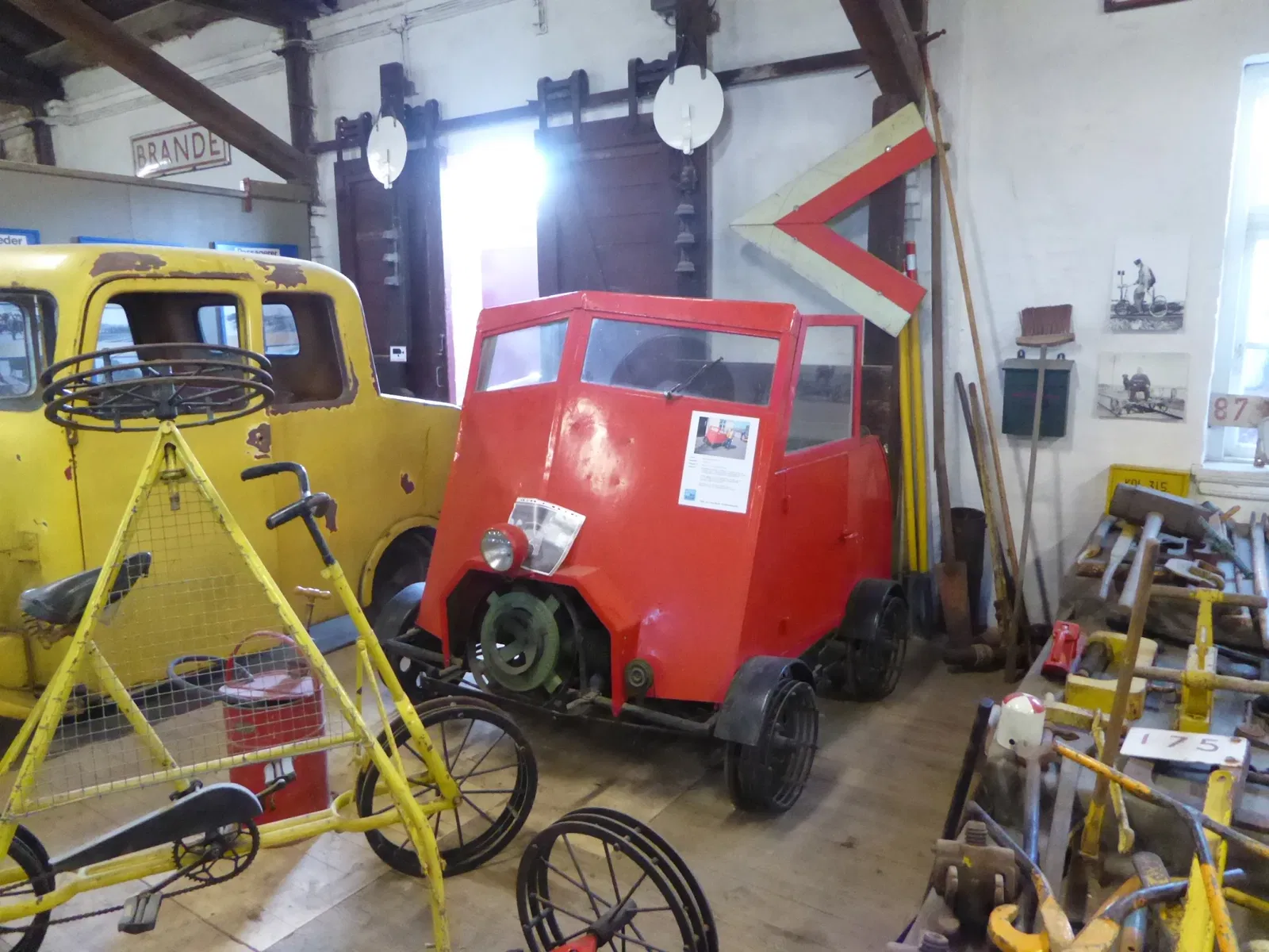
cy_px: 476
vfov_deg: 54.9
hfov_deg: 69.4
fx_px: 916
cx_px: 634
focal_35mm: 25
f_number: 3.3
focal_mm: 4.3
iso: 1600
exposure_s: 1/50
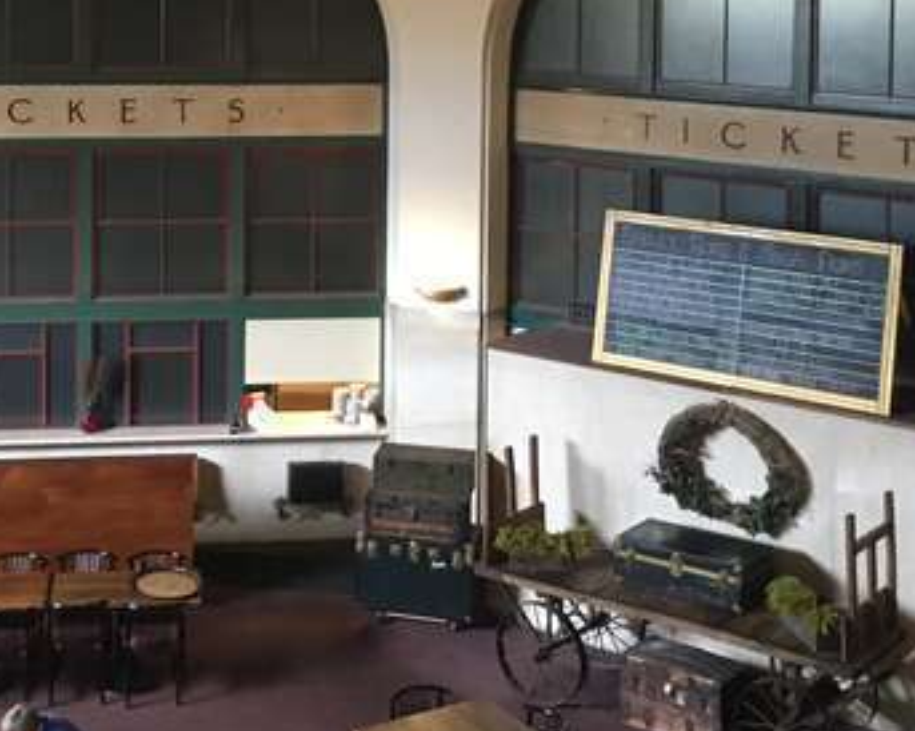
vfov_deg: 22.3
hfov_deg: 28.5
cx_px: 283
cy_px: 8
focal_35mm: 66
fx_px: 1786
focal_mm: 4.15
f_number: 2.2
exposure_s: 1/17
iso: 200
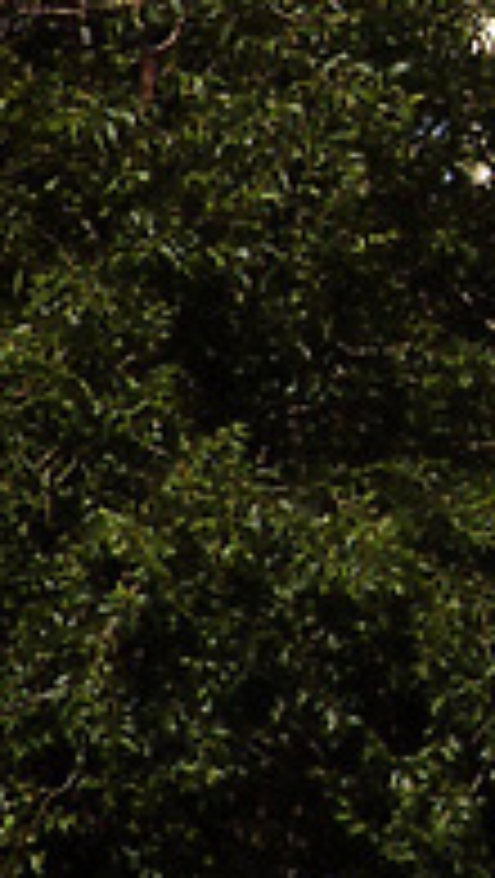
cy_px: 45
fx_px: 16299
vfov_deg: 3.1
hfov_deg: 1.7
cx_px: 1294
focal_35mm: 700
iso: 64
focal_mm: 28.22
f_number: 8
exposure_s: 1/350
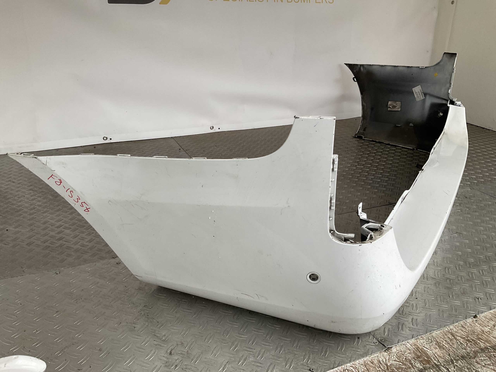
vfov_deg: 48.2
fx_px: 416
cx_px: 248
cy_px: 186
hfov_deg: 61.7
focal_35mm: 29
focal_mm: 3
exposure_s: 1/100
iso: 50
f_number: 1.8
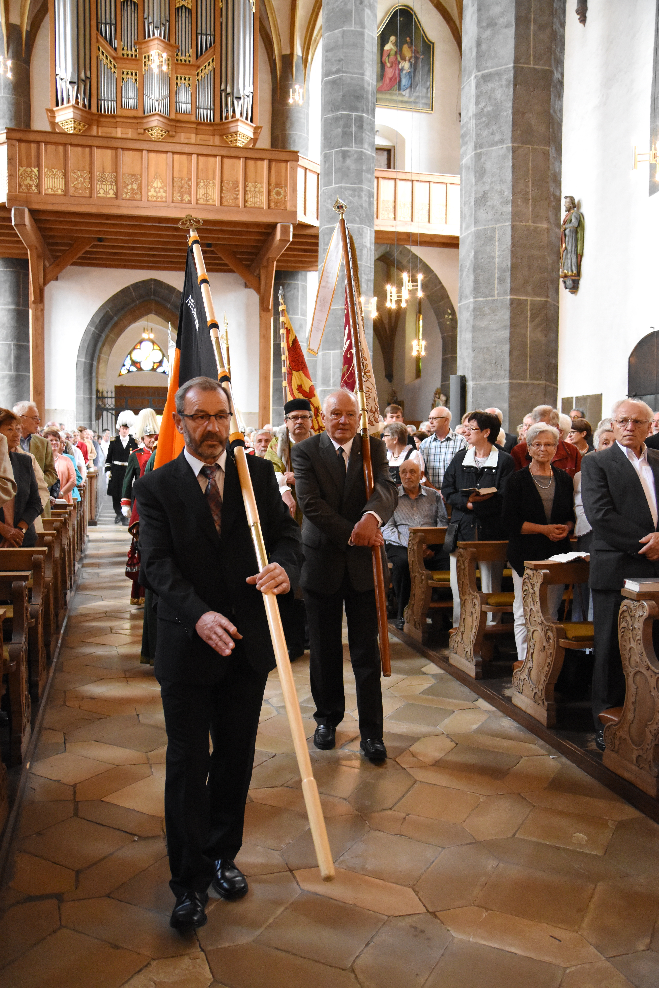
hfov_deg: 40.0
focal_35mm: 33
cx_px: 330
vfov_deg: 57.2
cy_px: 494
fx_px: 906
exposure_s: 1/250
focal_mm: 22
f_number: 2.8
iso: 4000
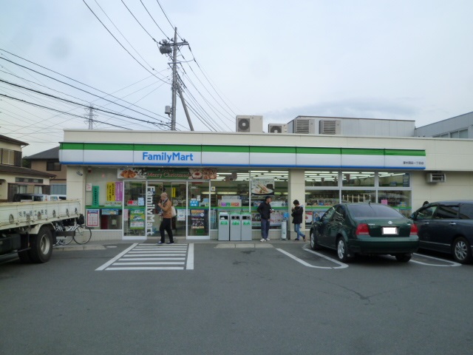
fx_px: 396
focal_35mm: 29
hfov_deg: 61.7
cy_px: 178
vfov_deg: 48.2
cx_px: 236
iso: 125
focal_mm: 5.2
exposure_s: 1/250
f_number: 4
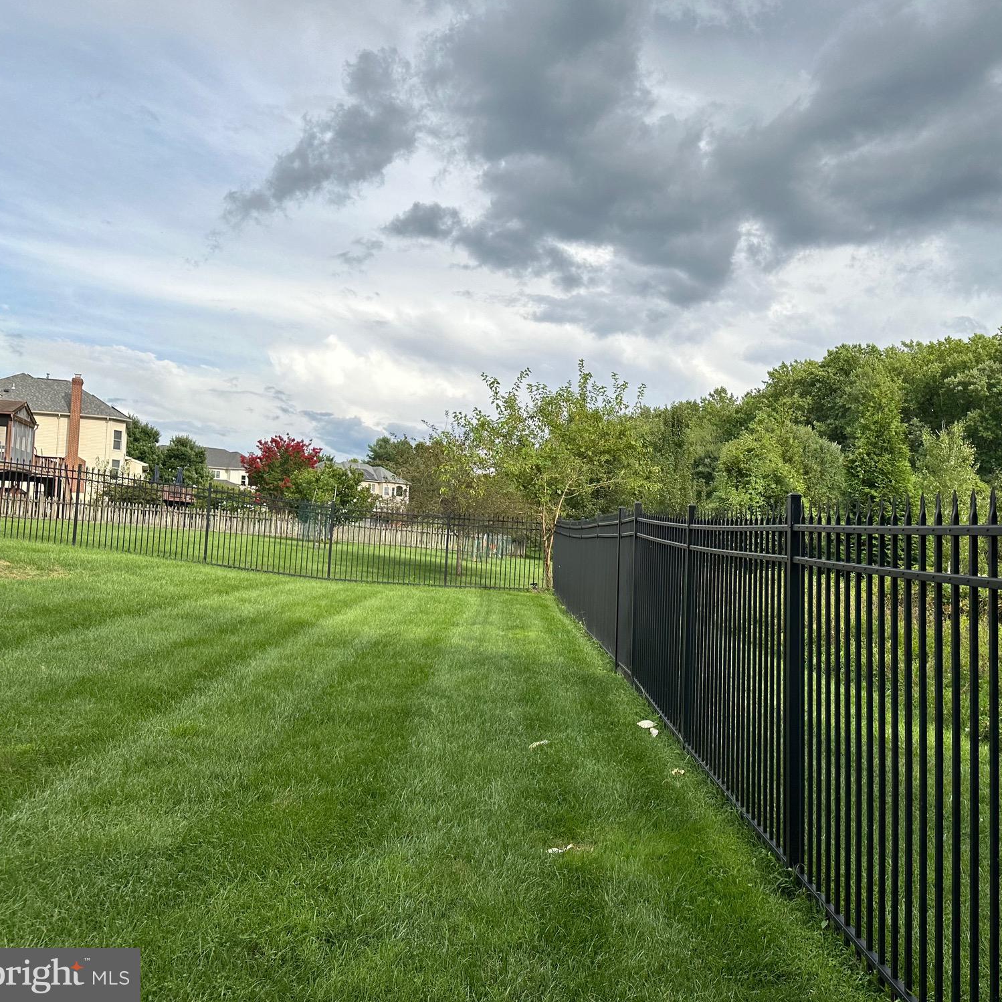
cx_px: 658
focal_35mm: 29
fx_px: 950
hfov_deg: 54.6
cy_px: 489
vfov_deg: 55.6
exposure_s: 1/2299
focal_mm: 6.86
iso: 80
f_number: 1.78
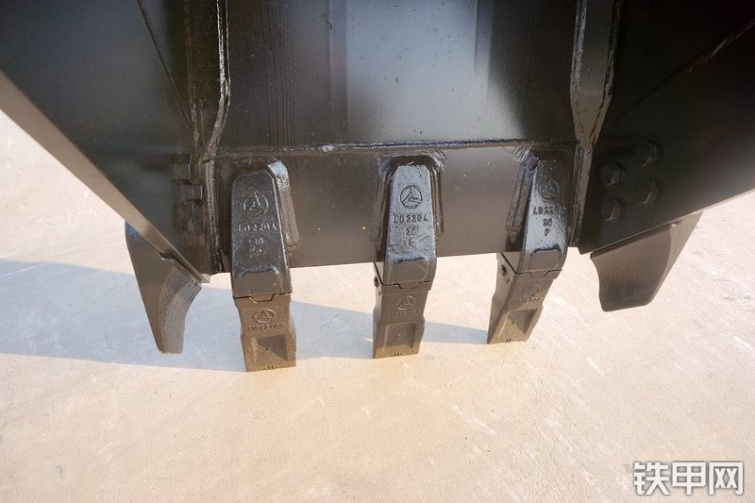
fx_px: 503
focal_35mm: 24
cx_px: 378
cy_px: 252
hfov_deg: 73.8
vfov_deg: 53.1
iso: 100
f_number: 6.3
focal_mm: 16
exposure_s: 1/80
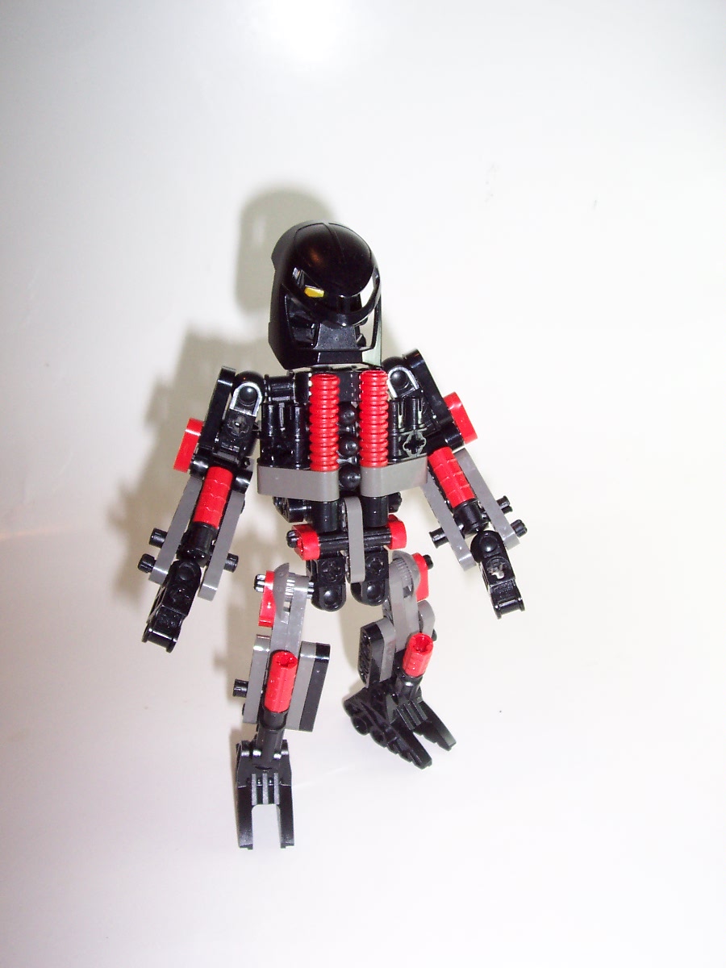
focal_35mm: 37
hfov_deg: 38.7
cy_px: 484
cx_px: 363
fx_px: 1035
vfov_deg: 50.1
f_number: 2.8
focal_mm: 5.6
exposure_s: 1/60
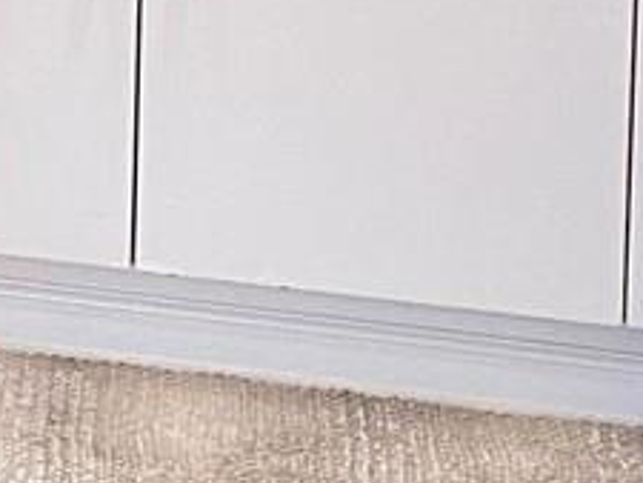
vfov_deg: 7.6
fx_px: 3438
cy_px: -614
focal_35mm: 185
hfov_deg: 9.2
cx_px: -1092
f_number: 1.8
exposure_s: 1/79
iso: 125
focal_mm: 4.25
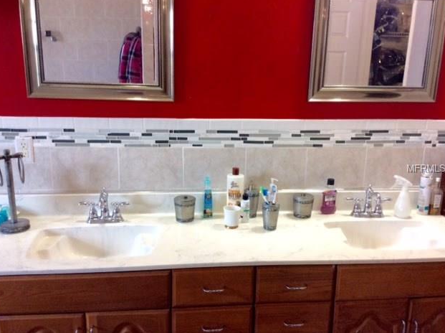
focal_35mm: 33
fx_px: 424
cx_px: 221
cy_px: 169
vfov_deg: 42.9
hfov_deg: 55.4
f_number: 2.4
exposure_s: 1/24
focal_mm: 3.3
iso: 100
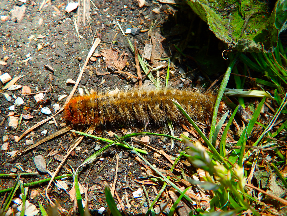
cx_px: 144
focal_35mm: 32
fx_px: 265
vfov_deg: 44.2
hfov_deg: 56.8
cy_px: 108
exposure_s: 1/125
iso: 80
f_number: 4
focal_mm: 5.7
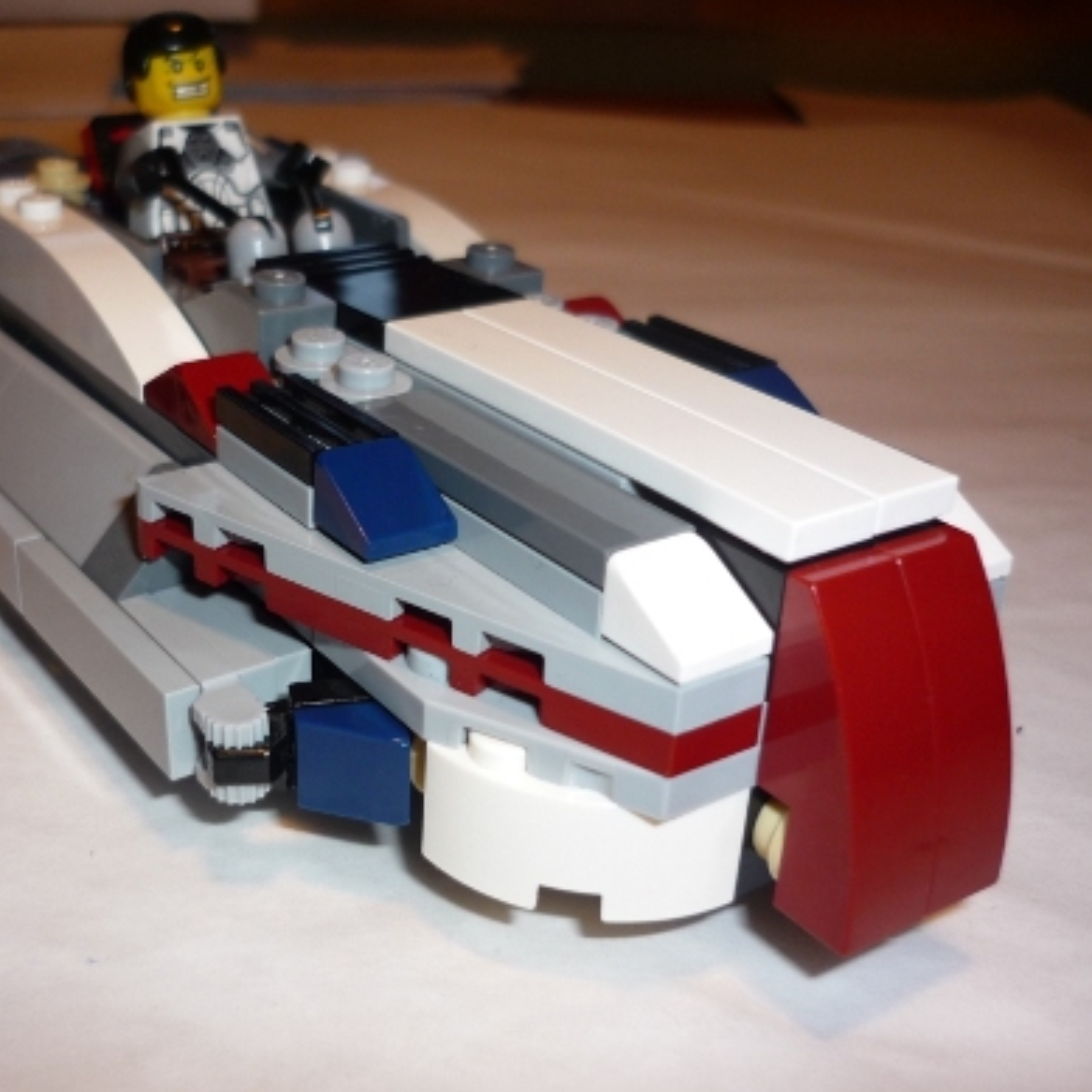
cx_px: 355
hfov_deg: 41.3
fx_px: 1428
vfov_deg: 41.9
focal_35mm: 40
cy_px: 542
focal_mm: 5.5
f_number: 2.8
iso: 100
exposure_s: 1/30
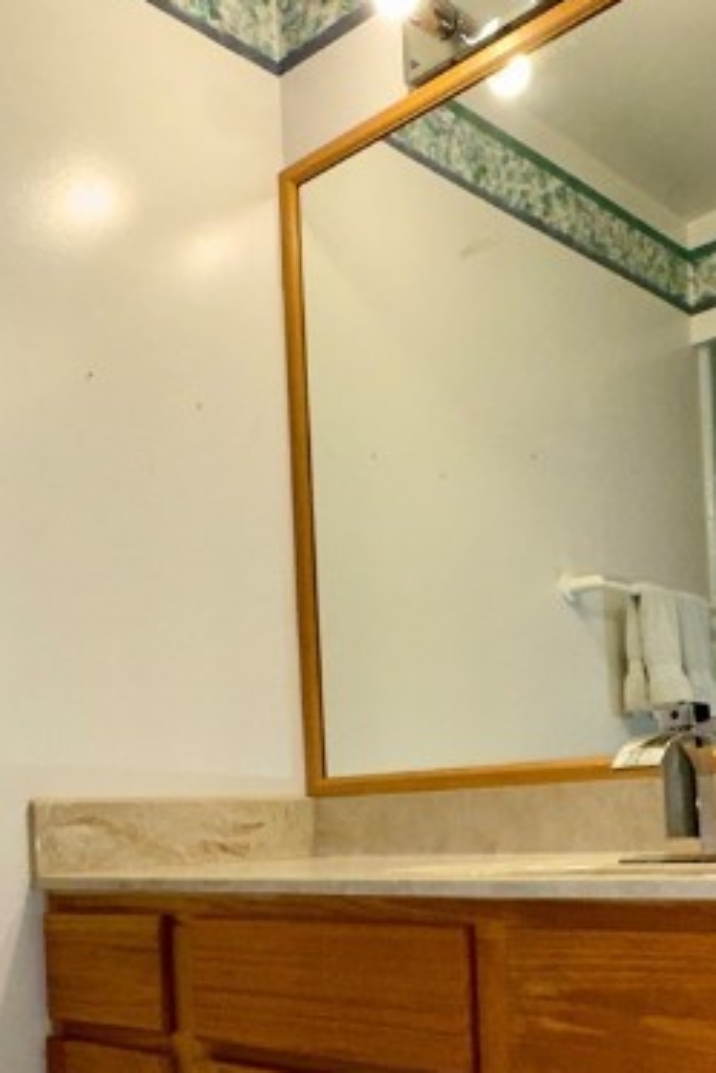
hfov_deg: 33.4
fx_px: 1192
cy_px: 820
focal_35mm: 40
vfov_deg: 46.5
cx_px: 319
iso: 320
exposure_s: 1/120
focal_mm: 2.22
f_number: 2.2
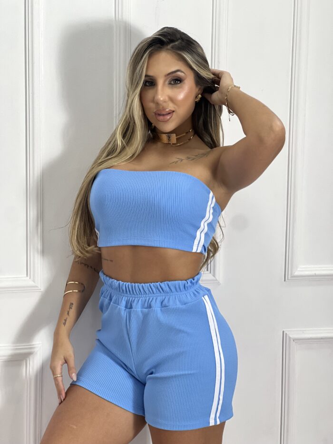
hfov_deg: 19.1
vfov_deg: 25.3
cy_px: 222
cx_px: 166
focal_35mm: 77
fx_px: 987
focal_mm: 9
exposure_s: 1/120
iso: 200
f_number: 2.8
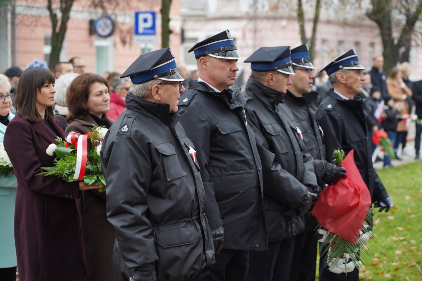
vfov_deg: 13.8
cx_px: 211
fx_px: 1161
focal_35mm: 99
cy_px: 140
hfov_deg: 20.6
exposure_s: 1/100
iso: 250
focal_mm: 99
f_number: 4
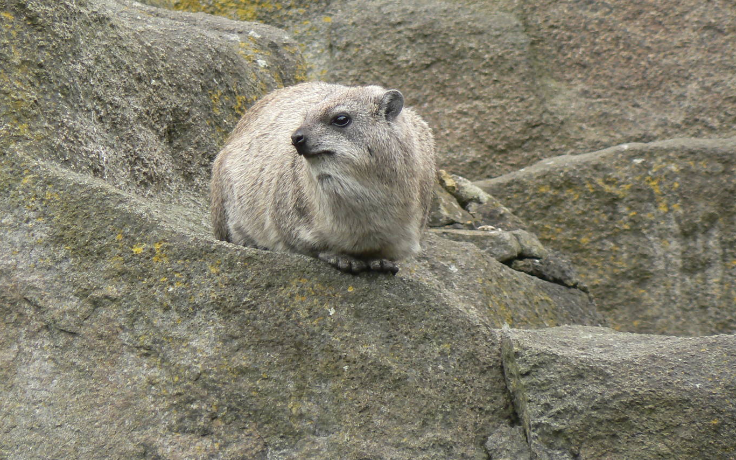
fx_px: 10750
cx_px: 329
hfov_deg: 3.9
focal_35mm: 536
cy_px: 181
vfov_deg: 2.5
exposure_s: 1/100
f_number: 5
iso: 100
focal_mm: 72
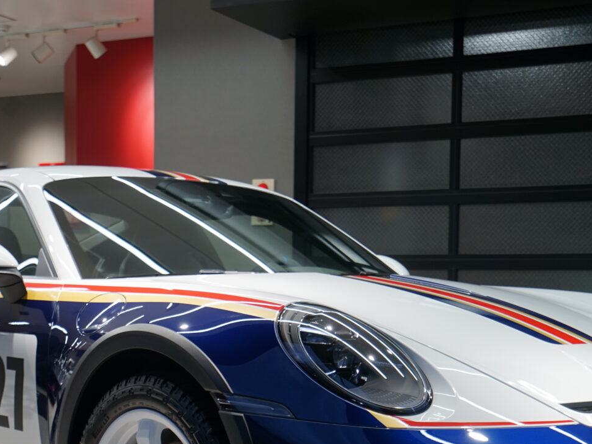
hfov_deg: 29.0
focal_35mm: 67
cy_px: 354
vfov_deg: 21.7
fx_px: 1146
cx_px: 288
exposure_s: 1/60
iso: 100
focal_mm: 35
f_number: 4
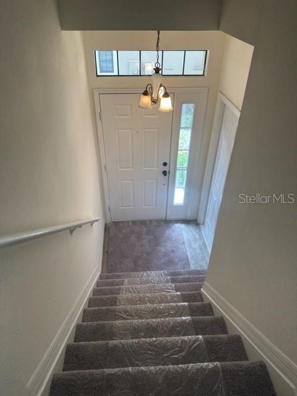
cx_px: 148
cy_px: 198
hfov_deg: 56.8
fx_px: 275
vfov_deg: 71.6
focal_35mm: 24
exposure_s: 1/120
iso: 100
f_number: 1.78
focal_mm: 6.86
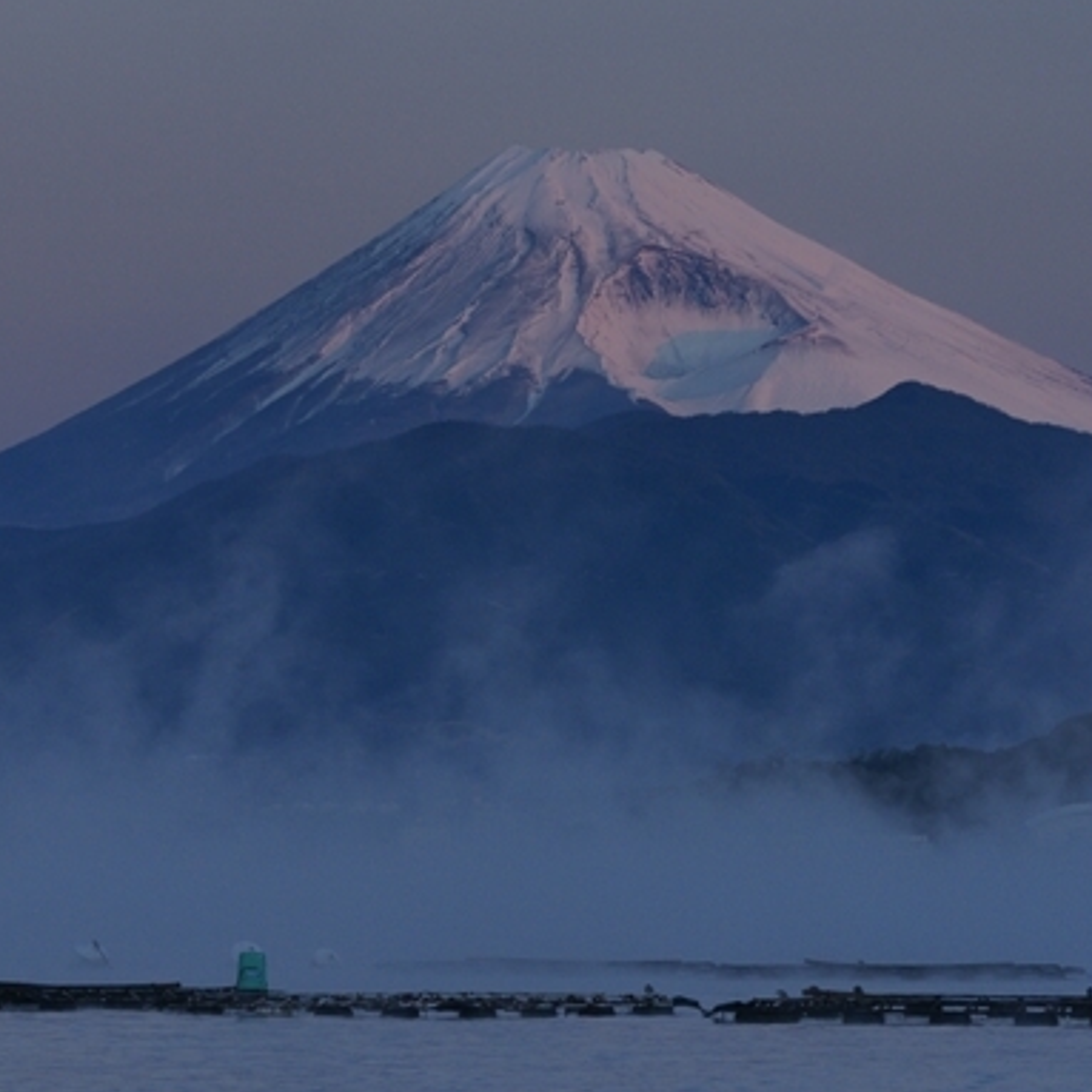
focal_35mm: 213
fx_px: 7602
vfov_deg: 8.2
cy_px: 569
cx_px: 684
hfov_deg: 8.2
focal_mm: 100
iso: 100
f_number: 8
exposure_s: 1/25
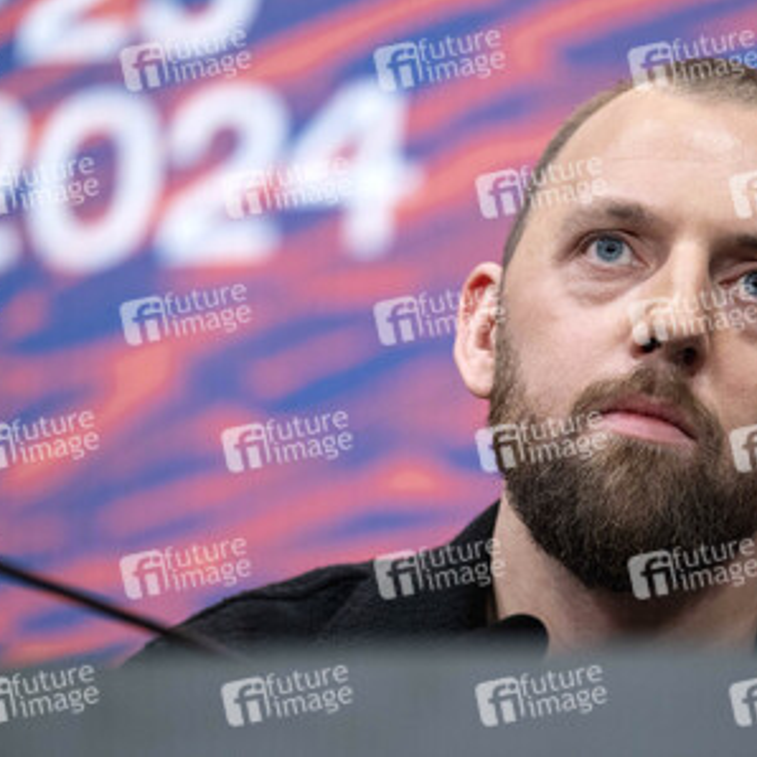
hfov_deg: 6.5
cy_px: 378
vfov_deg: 6.5
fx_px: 6680
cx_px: 474
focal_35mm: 270
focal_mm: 140
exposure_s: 1/350
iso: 1250
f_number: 2.8
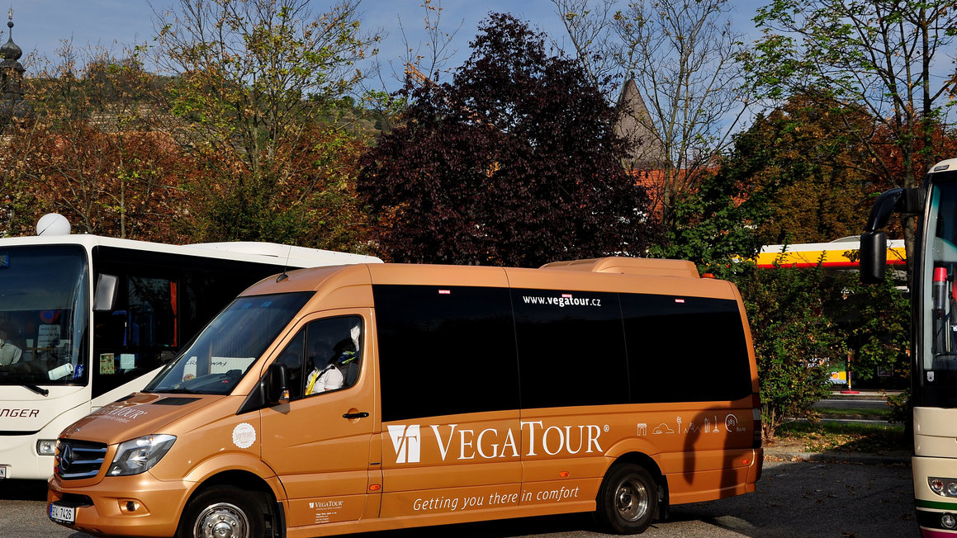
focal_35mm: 52
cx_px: 469
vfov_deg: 23.1
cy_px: 269
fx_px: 1320
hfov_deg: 39.9
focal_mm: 32
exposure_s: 1/320
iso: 200
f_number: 10
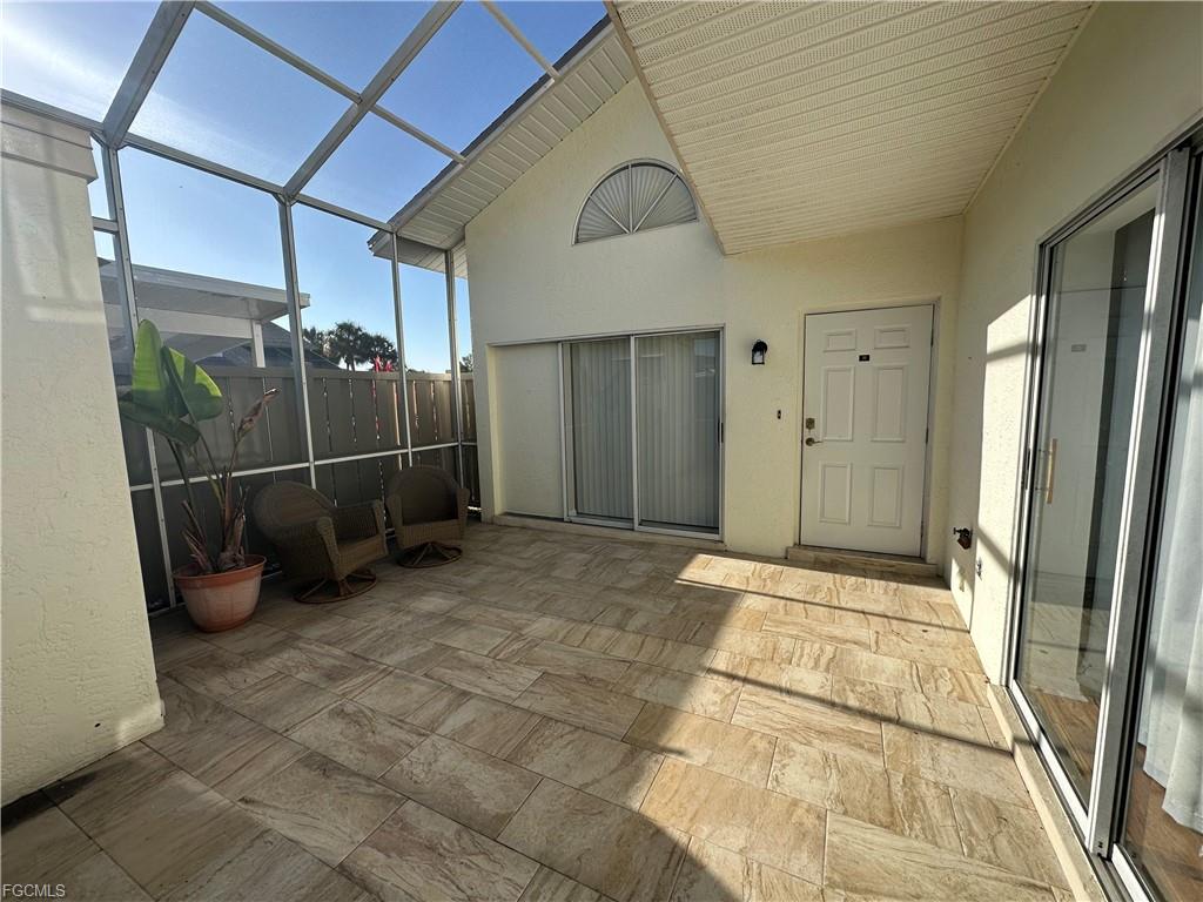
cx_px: 602
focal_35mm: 14
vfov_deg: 85.7
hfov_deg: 102.1
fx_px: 487
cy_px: 451
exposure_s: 1/1033
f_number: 2.2
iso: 50
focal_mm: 2.22
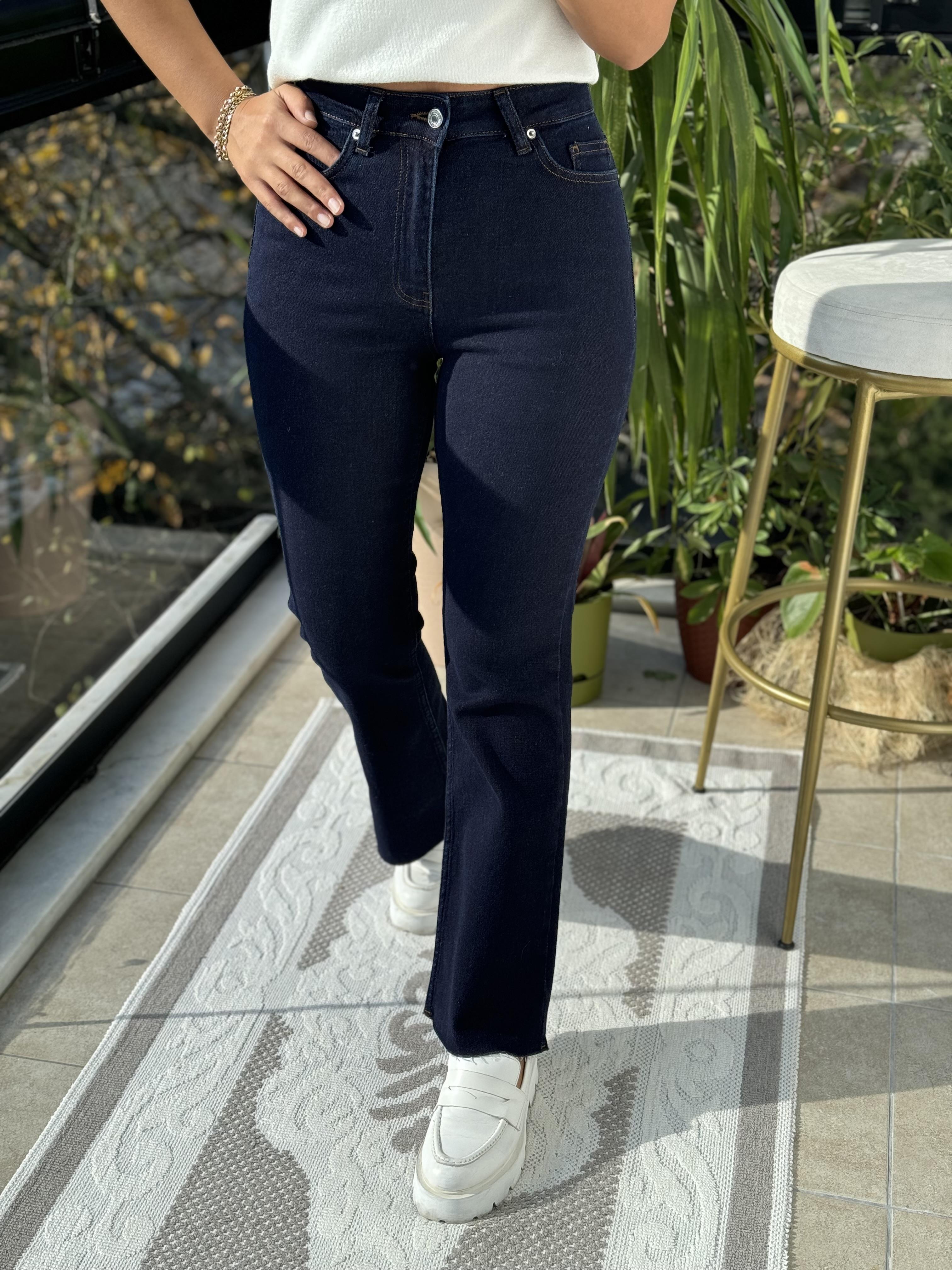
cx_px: 476
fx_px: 1760
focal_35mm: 48
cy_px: 635
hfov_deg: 30.3
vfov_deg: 39.7
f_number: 1.78
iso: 64
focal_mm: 6.76
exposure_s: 1/802
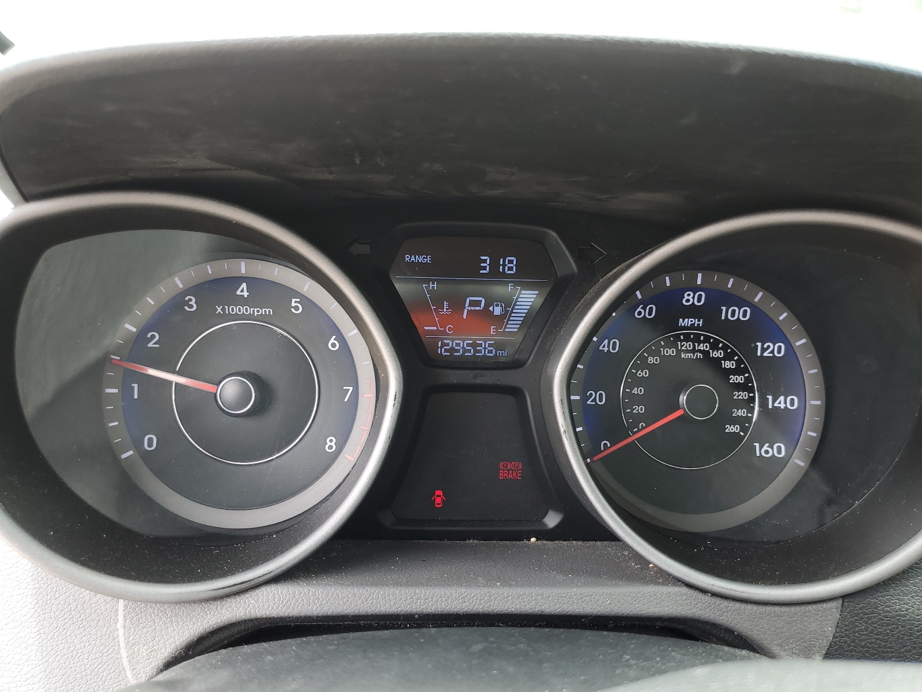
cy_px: 346
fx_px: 693
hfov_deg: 67.3
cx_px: 461
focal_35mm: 26
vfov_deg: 53.1
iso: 50
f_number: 1.5
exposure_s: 1/152
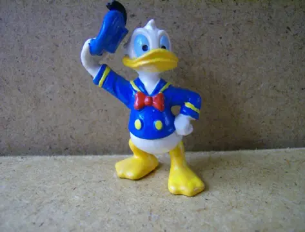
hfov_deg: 51.1
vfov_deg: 40.0
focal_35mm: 36
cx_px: 152
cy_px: 116
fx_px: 319
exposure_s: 1/30.2
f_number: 2.8
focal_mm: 6
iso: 200
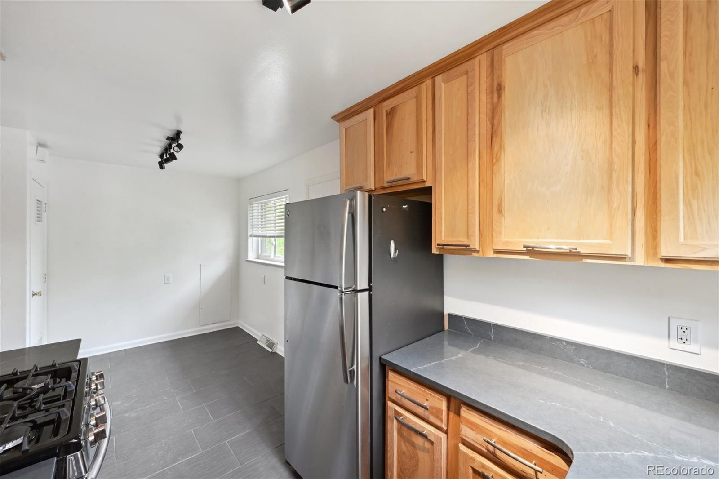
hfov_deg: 104.3
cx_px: 360
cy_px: 240
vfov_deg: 81.2
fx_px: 280
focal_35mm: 14
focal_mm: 14
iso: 400
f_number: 10
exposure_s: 1/8
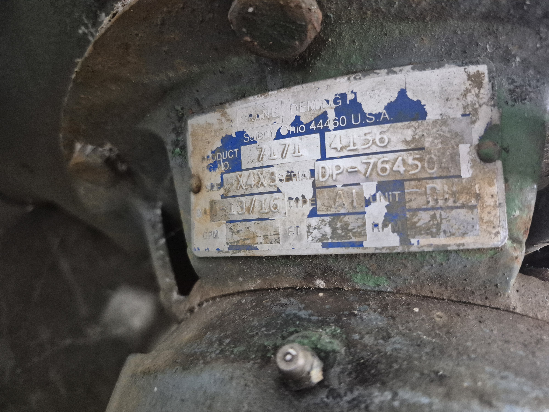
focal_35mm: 23
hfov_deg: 73.9
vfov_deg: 58.9
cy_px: 206
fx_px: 365
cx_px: 274
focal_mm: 5.4
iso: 1000
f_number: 1.8
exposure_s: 1/60
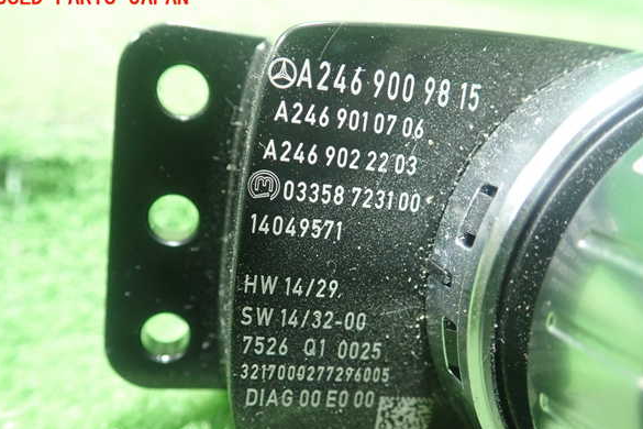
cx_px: 319
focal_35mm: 32
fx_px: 572
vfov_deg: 41.1
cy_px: 231
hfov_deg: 58.7
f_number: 2.3
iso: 800
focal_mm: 5.5
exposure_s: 1/40
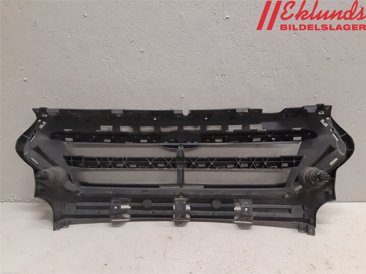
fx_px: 275
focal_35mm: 26
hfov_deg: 67.3
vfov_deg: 53.1
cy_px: 137
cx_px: 183
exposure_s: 1/50
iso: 200
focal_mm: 3.93
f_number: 1.7
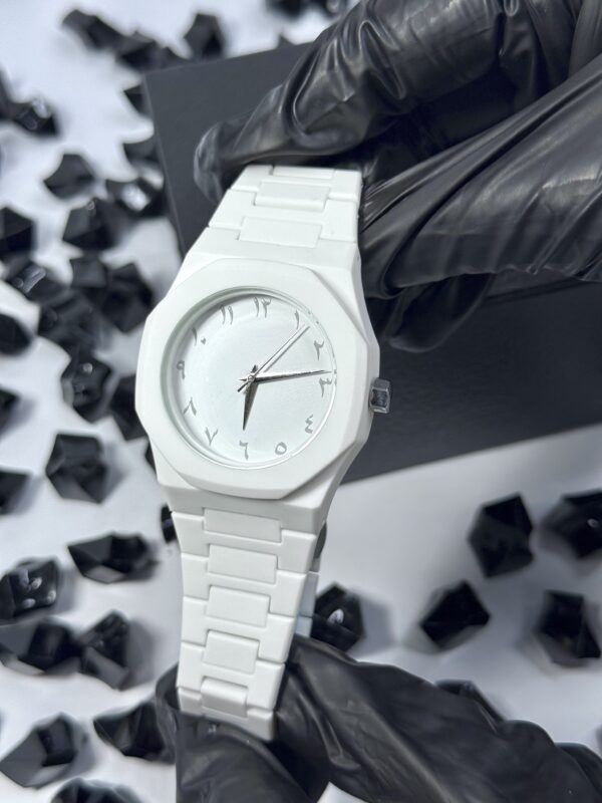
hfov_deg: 30.3
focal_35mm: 48
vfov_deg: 39.7
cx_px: 301
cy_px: 402
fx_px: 1113
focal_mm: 6.76
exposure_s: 1/156
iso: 64
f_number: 1.78
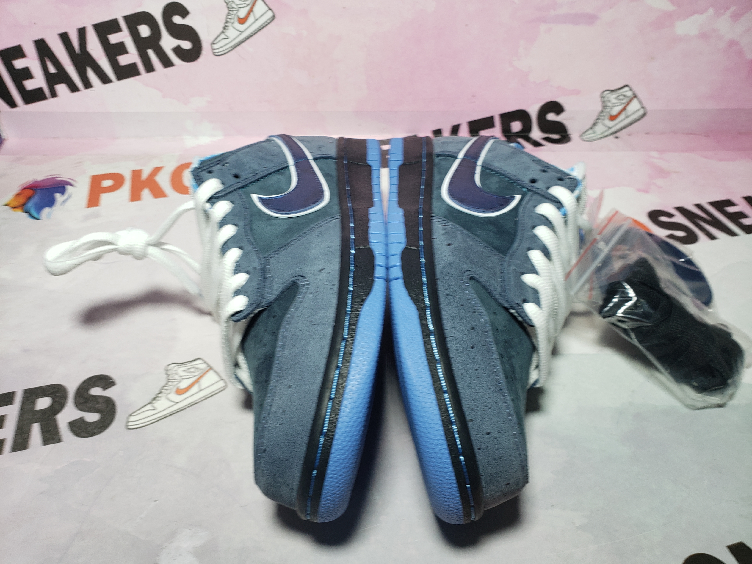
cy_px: 282
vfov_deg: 53.1
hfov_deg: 67.3
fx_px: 565
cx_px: 376
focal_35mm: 26
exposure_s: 1/155
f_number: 2.4
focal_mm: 4.3
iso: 50
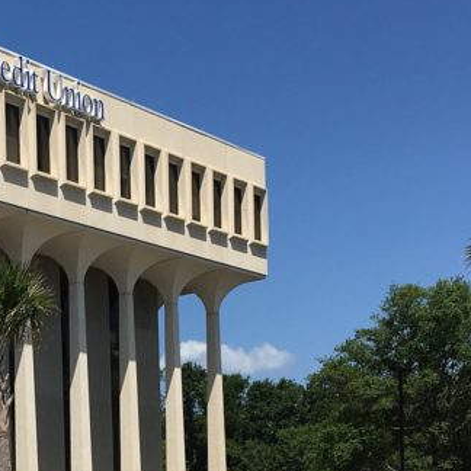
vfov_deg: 20.3
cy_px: 539
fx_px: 1247
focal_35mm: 81
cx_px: -86
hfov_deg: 20.1
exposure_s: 1/2198
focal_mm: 4.15
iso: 25
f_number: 2.2
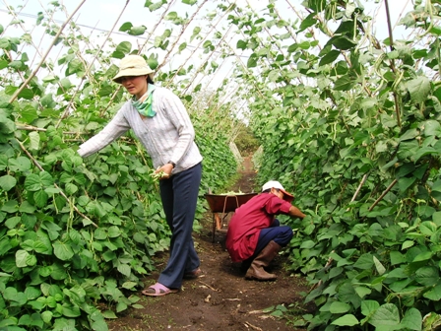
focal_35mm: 34
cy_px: 166
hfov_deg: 54.0
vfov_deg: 41.8
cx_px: 220
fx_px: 433
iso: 50
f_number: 4.9
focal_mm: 5.7
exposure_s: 1/150
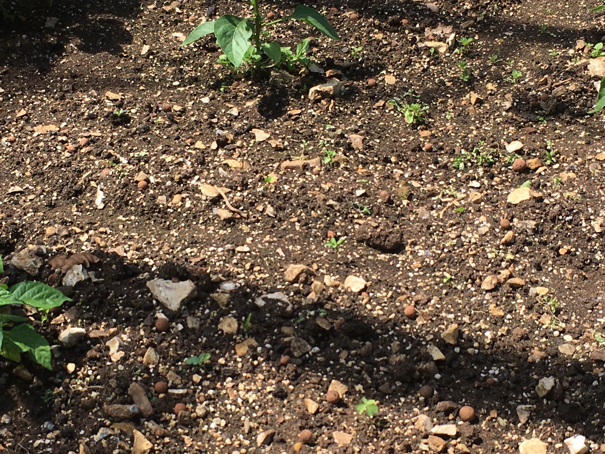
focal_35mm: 69
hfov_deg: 28.1
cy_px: 249
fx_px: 1206
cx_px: 271
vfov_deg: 21.3
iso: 25
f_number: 2.2
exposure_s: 1/1326
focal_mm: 4.15
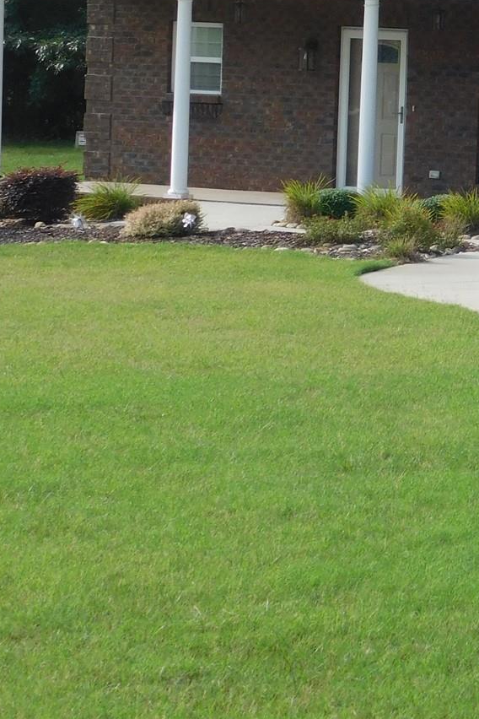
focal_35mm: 165
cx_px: 702
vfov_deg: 12.4
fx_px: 3293
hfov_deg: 8.2
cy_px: 72
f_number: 4.2
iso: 125
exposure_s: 1/500
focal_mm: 11.7
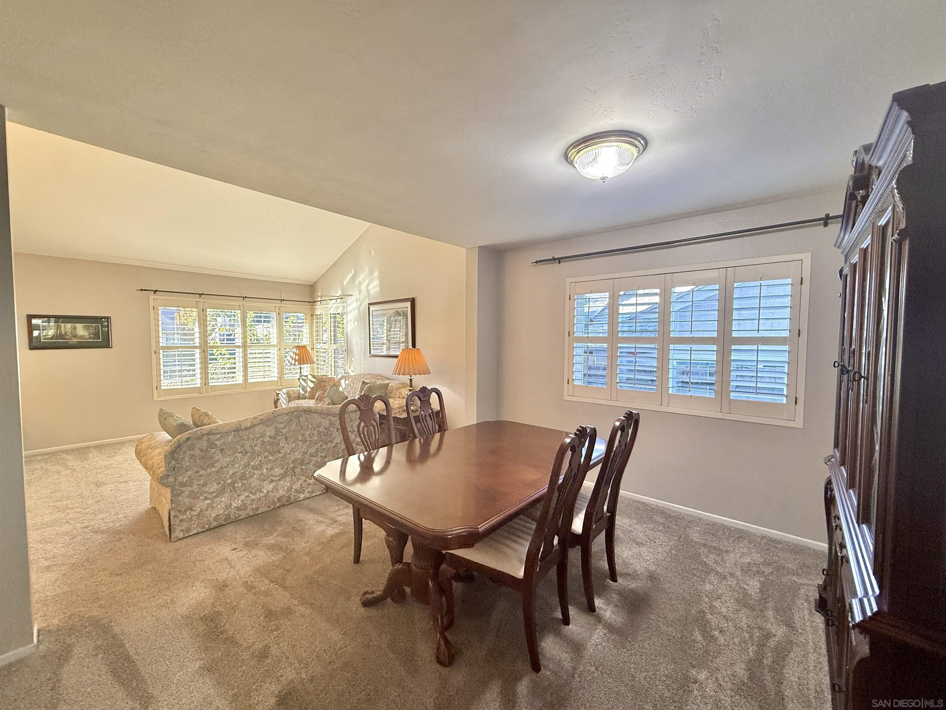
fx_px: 383
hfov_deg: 102.1
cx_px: 473
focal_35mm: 14
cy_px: 355
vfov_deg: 85.7
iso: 320
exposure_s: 1/120
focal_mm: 2.22
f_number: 2.2
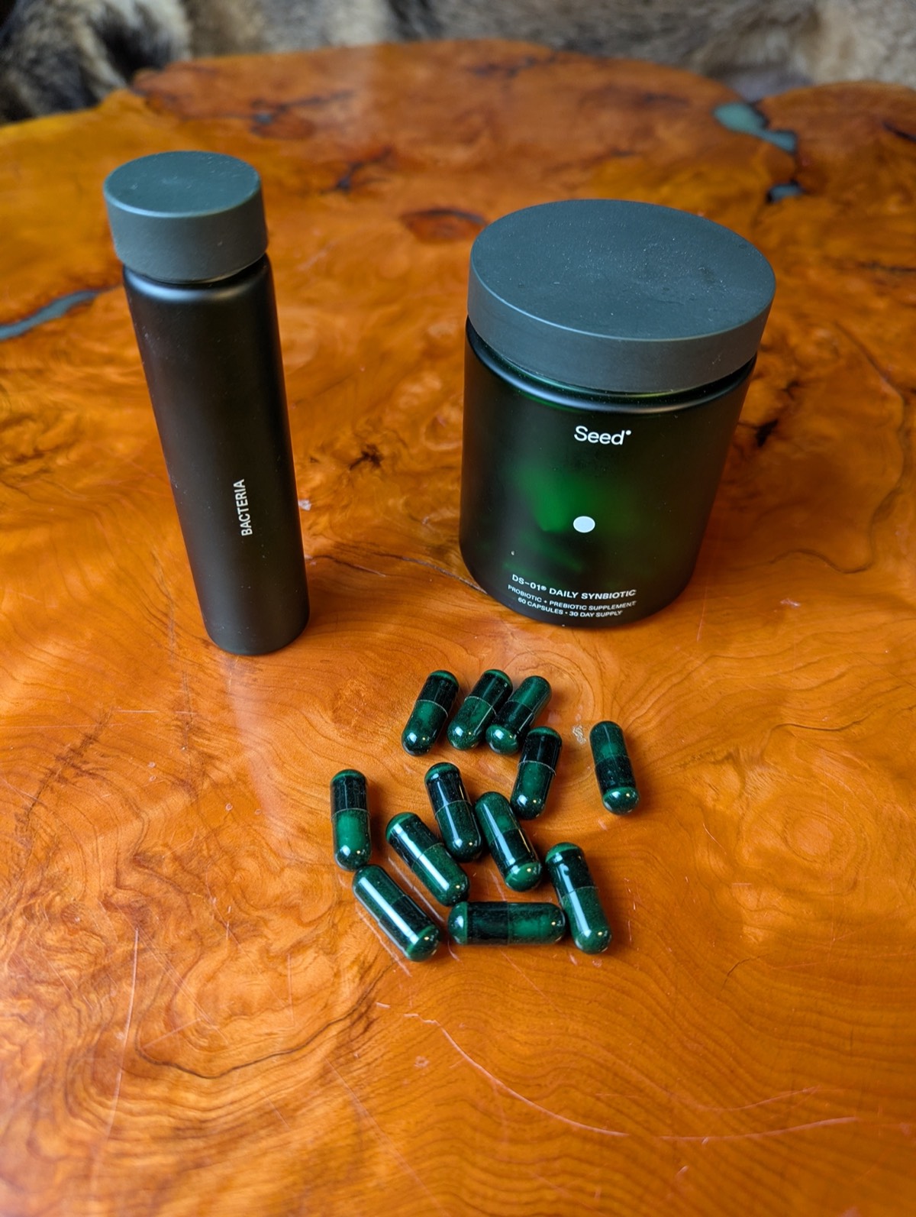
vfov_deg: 71.5
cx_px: 458
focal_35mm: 24
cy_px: 608
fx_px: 844
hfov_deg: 57.0
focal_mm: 6.81
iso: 196
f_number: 1.85
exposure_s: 1/52.9
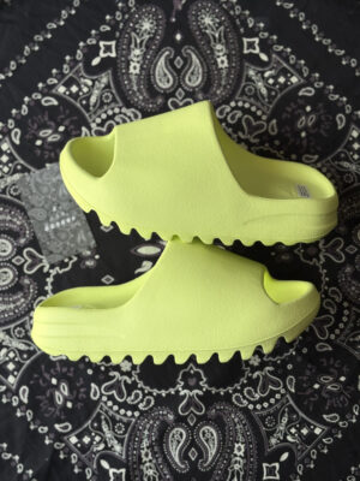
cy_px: 240
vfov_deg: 36.8
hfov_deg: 28.0
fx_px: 721
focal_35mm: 52
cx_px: 180
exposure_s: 1/861
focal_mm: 5.96
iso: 40
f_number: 1.6
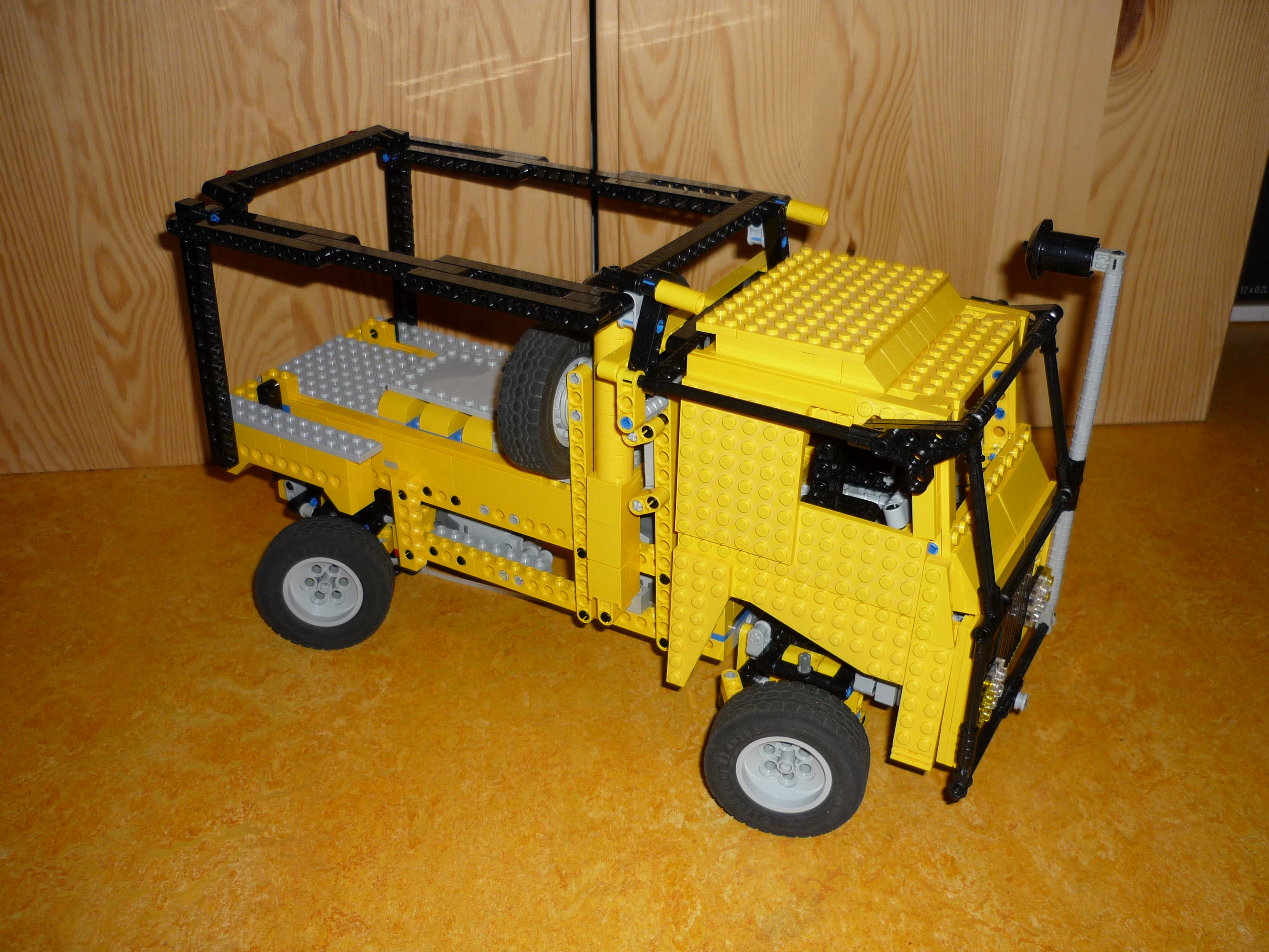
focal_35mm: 33
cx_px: 634
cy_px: 476
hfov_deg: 55.4
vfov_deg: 42.9
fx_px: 1210
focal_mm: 5.5
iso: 100
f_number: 2.8
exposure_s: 1/30
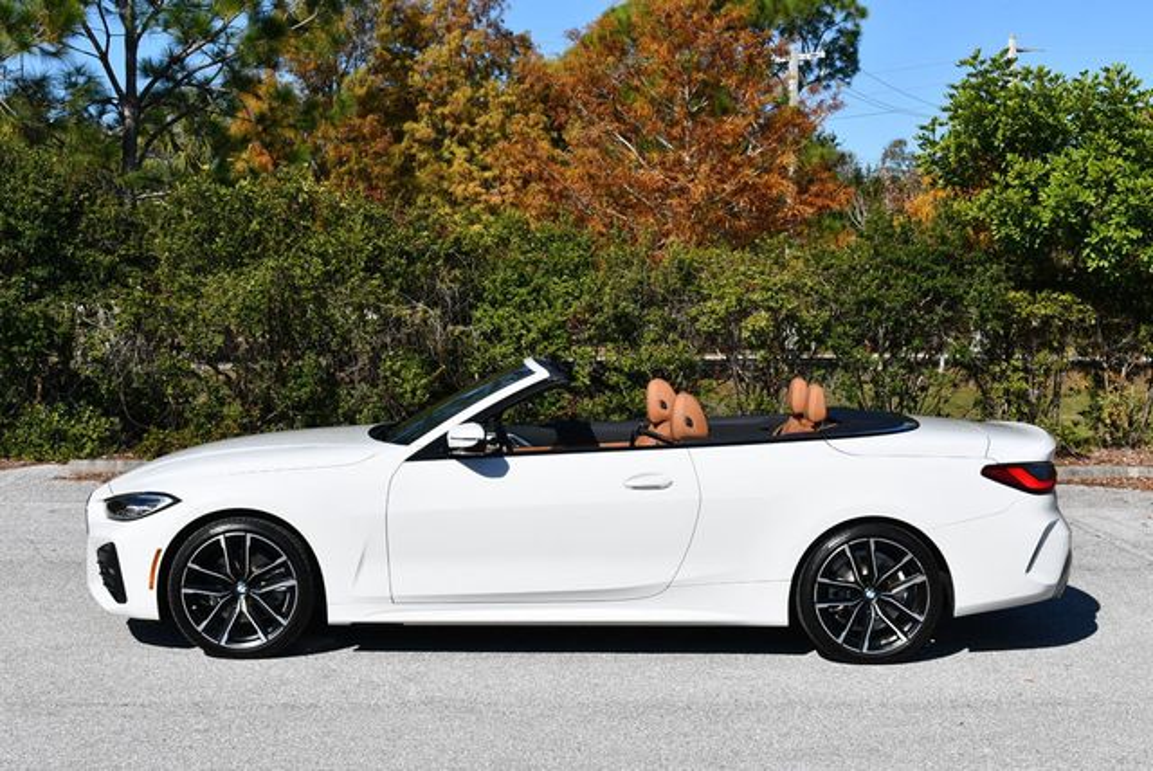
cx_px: 576
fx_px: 1923
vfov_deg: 22.7
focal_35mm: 60
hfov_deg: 33.4
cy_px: 386
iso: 100
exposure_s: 1/320
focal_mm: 30
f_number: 9
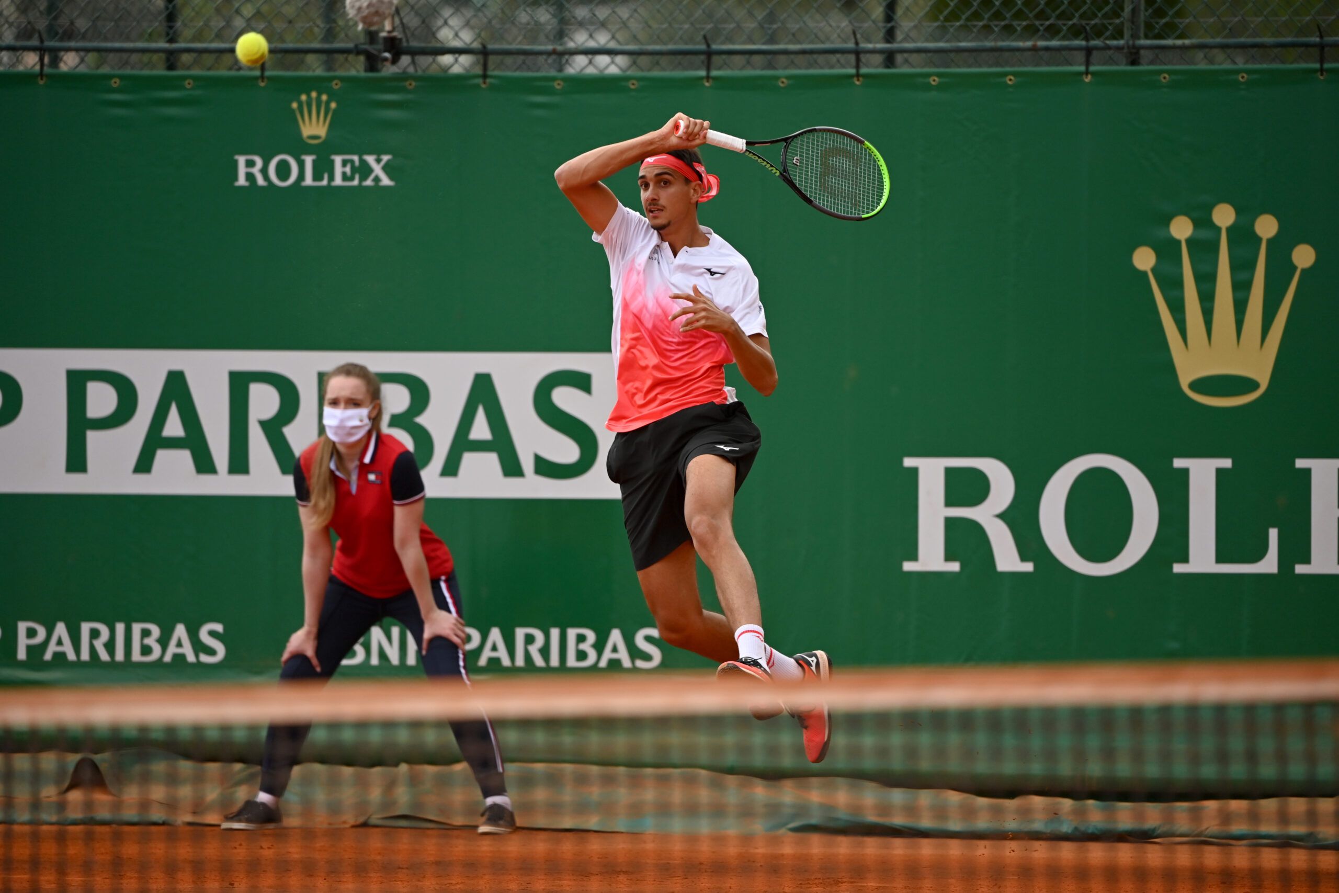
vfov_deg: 4.2
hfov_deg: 6.2
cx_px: 670
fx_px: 12274
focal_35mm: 330
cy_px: 446
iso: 400
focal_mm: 330
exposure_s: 1/2000
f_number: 4
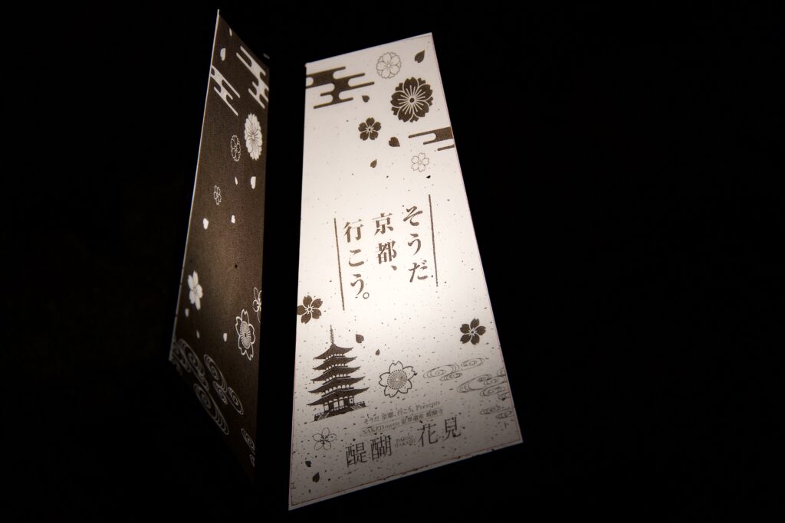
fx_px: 2333
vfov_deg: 12.8
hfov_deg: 19.1
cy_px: 262
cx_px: 392
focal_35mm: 107
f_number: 4.5
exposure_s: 1/125
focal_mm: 107
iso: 200
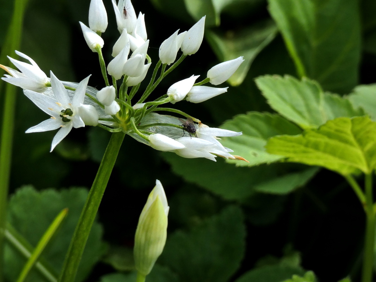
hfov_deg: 10.8
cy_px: 107
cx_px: 153
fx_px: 1987
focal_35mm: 183
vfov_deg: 8.1
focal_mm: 25.8
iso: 80
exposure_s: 1/640
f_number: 5.3
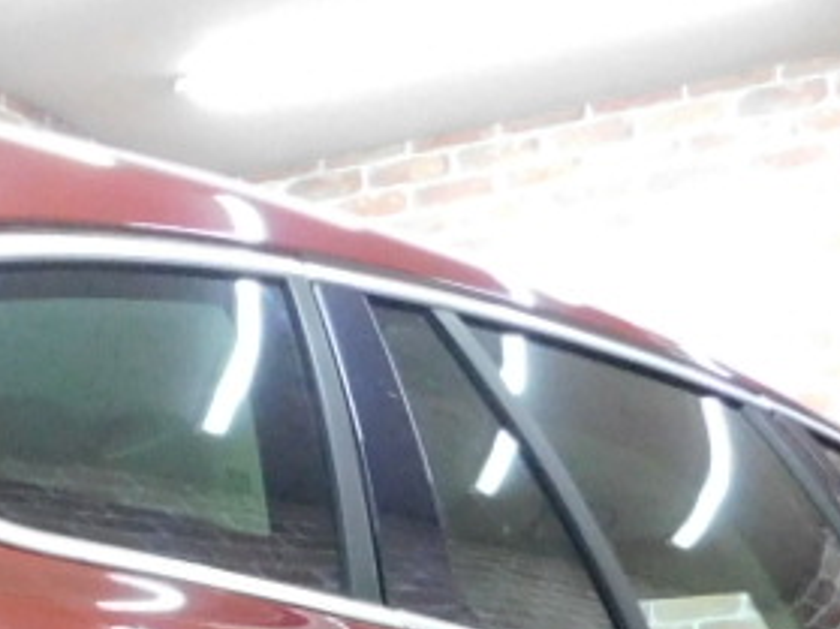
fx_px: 3202
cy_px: 1249
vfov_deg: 10.4
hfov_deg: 14.2
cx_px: -319
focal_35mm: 132
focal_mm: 4
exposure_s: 1/30
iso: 400
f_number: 3
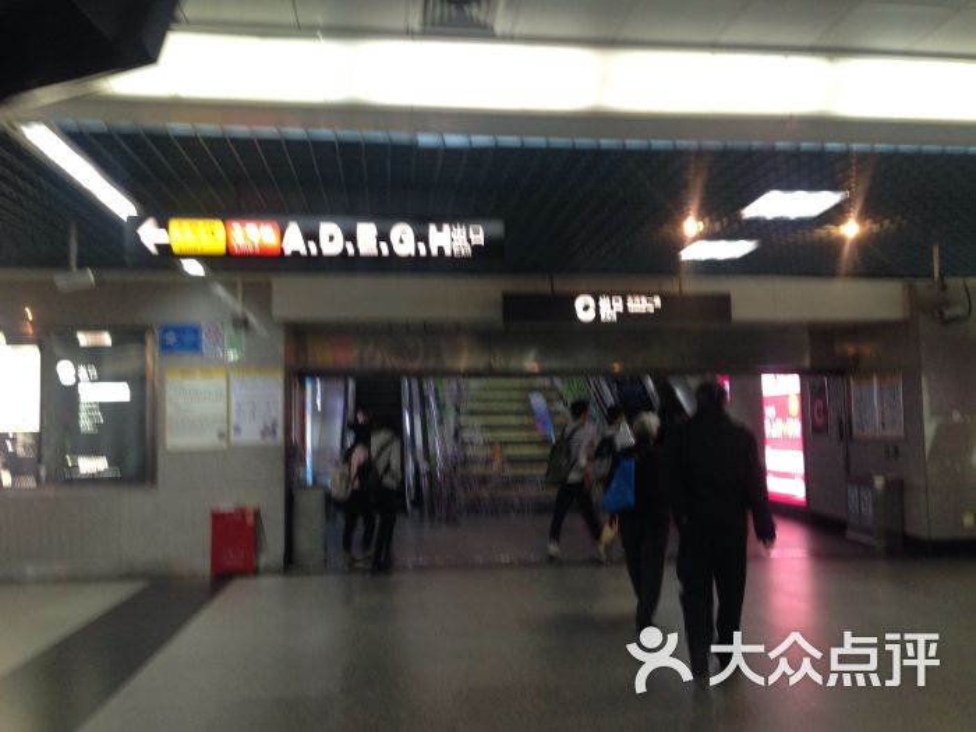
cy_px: 366
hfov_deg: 55.4
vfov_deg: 42.9
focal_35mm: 33
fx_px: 930
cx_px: 488
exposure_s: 1/20
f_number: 2.4
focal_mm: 4.12
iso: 125
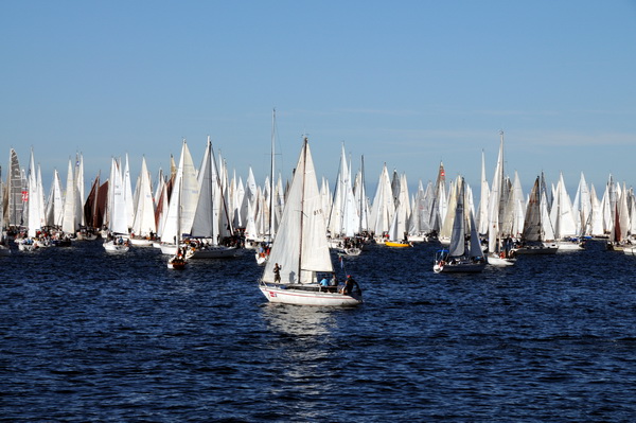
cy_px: 212
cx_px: 318
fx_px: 2383
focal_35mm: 135
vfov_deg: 10.1
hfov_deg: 15.2
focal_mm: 90
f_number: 13
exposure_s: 1/640
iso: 200
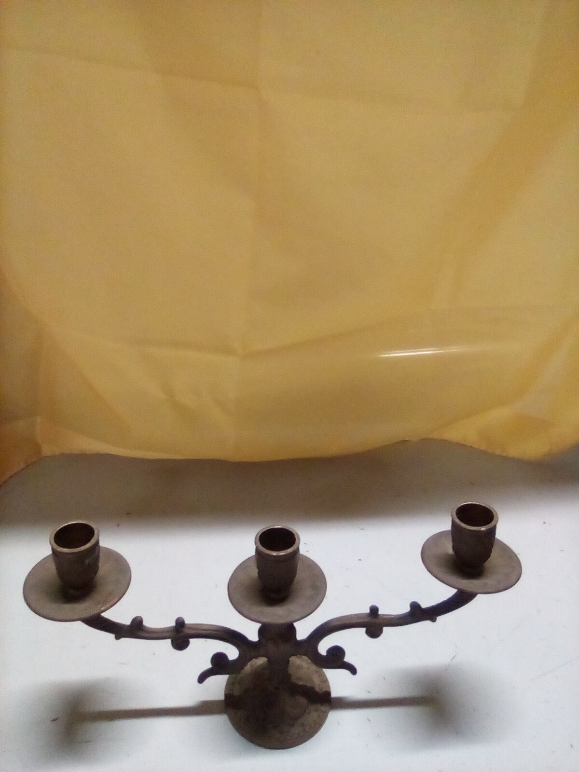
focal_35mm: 28
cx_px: 290
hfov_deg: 49.7
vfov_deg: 63.4
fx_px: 624
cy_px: 386
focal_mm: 2.27
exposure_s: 1/25
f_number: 2.2
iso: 260
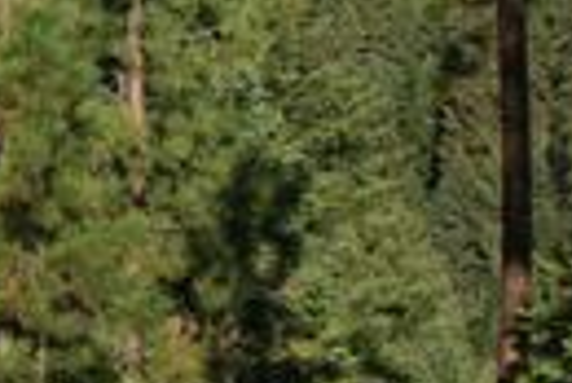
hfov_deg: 11.7
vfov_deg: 8.5
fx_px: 2577
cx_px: -444
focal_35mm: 162
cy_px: 29
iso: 100
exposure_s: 1/200
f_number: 11
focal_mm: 28
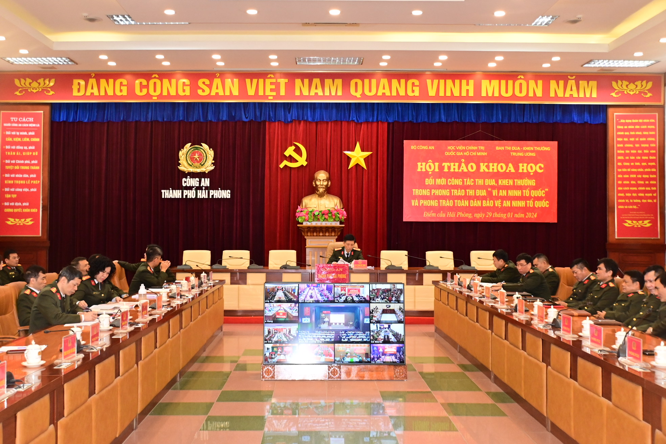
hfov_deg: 48.5
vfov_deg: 33.4
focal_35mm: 40
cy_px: 222
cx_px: 333
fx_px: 740
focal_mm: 27
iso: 3200
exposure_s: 1/200
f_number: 5
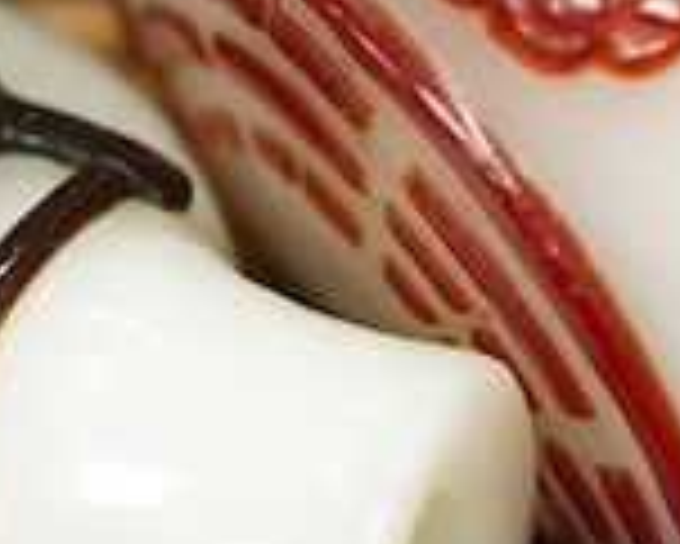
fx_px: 5055
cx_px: -405
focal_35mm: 251
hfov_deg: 7.5
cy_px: 337
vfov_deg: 6.2
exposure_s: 1/125
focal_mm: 30
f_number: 7.1
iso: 1250
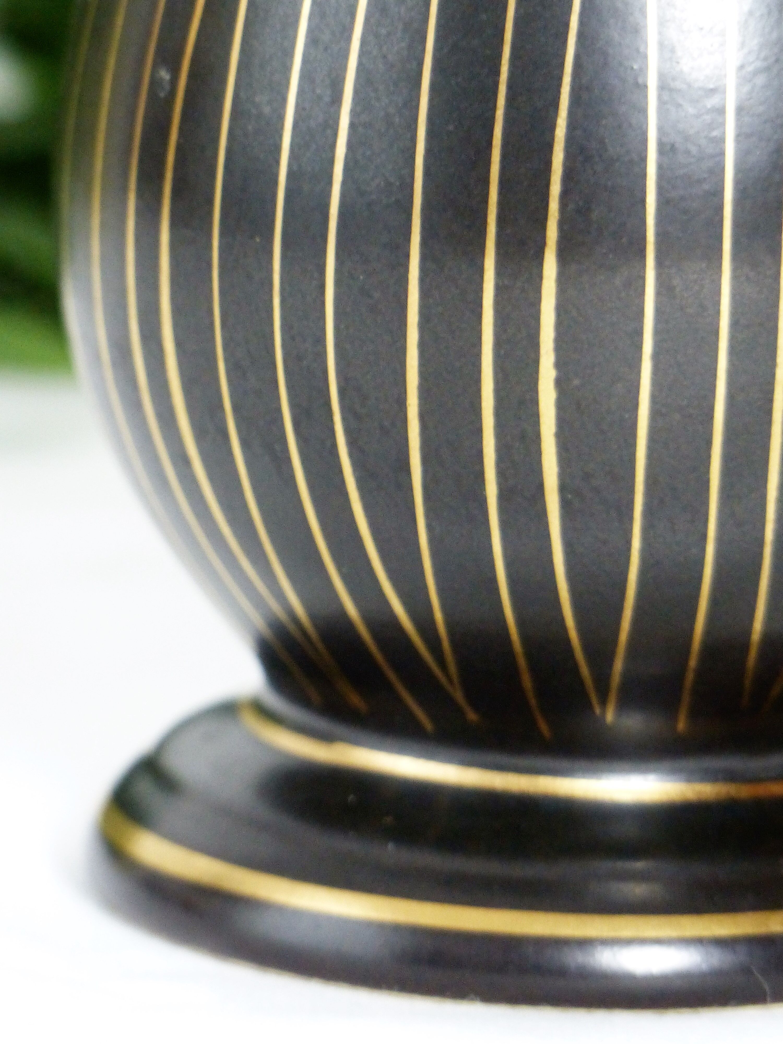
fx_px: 11913
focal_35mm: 395
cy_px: 522
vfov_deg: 5.0
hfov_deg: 3.8
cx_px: 392
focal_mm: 64.6
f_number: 2.8
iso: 400
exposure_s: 1/15
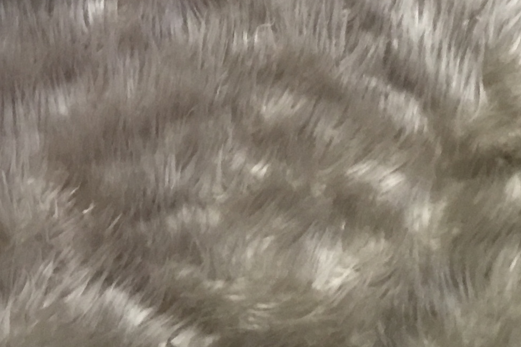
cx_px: 32
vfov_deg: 12.1
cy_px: -183
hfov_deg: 18.5
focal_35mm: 108
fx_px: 1563
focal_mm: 3.3
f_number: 2.4
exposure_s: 1/30
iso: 80
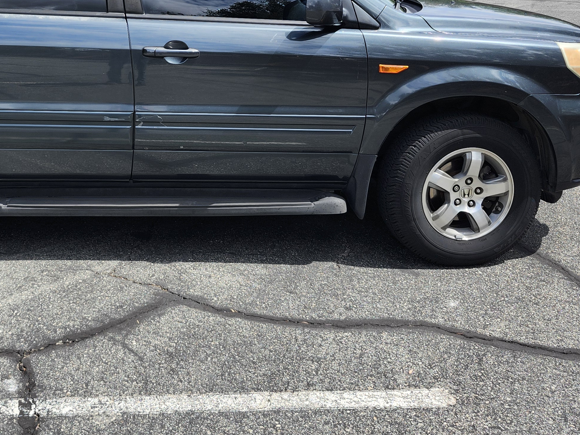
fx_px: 788
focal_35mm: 47
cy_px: 96
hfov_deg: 38.9
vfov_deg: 30.2
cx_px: 116
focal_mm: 5.54
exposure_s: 1/1102
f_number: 1.8
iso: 25
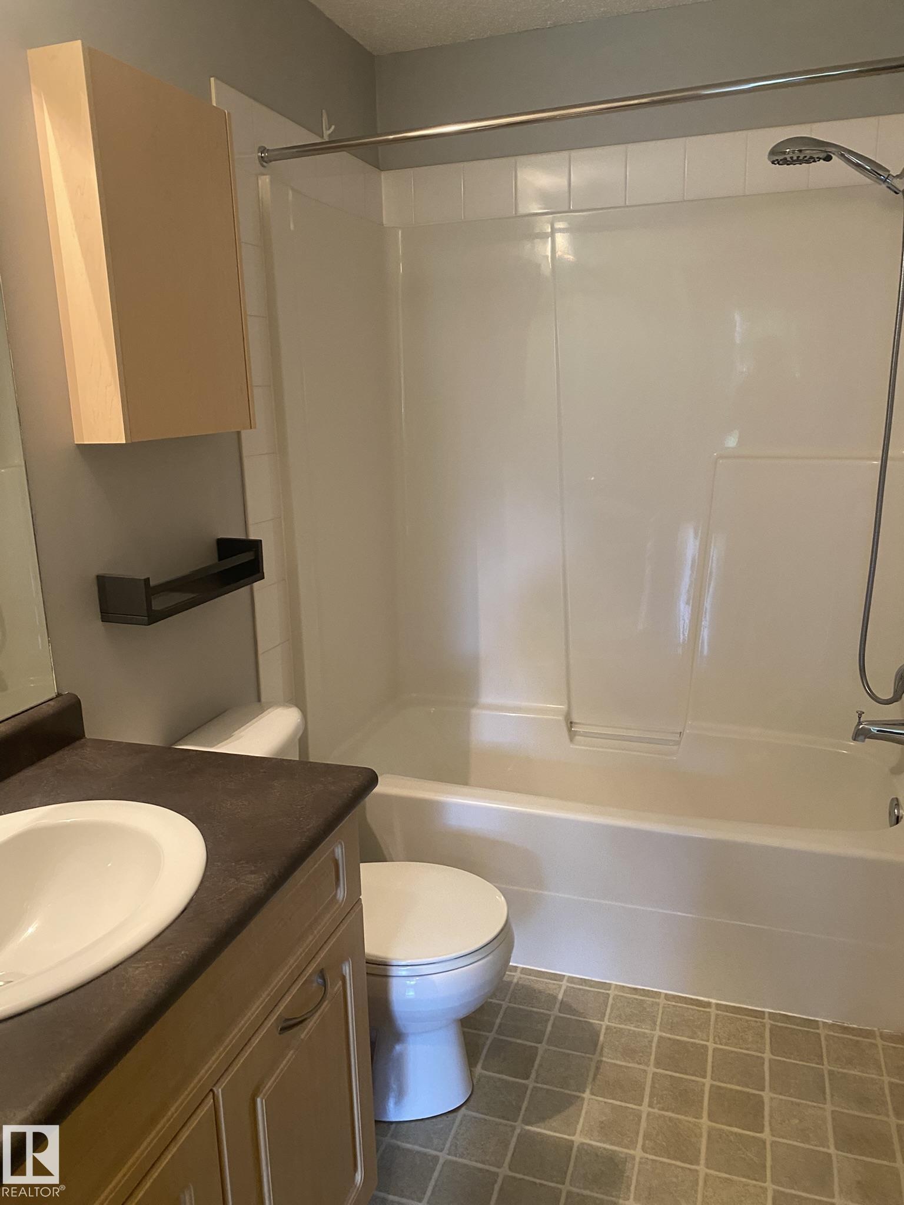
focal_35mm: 26
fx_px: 905
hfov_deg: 53.1
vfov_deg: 67.3
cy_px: 602
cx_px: 452
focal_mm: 4.25
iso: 250
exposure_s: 1/60
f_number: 1.8
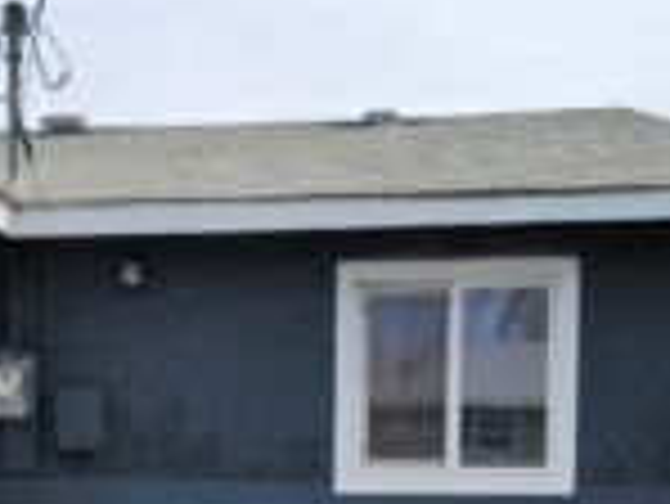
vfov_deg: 21.3
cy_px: 495
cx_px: 130
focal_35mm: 67
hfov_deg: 28.3
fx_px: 1298
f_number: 1.8
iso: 20
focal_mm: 7
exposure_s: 1/1011
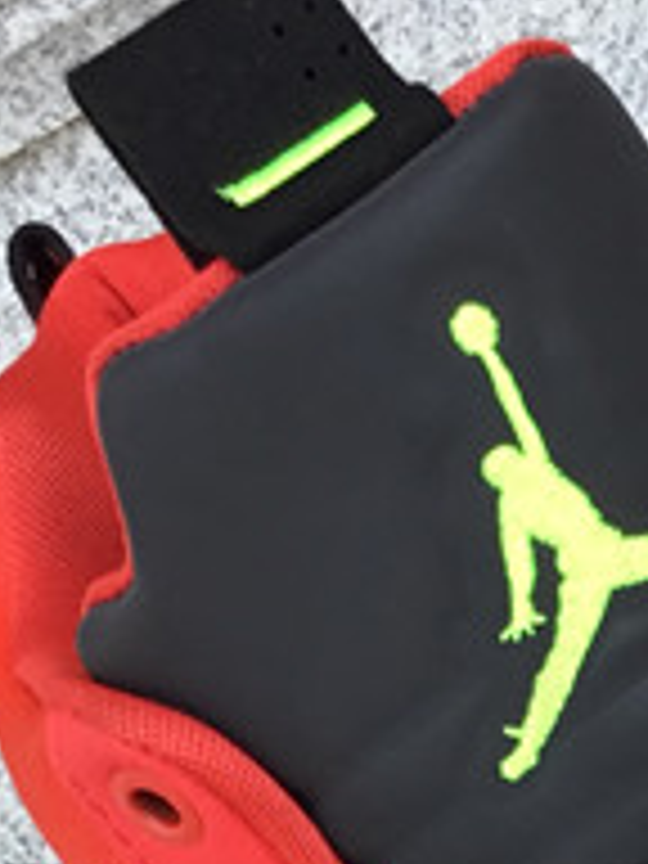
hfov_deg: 10.0
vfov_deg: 12.9
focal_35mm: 145
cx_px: 873
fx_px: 3619
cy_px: 1262
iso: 25
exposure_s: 1/169
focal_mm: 3.3
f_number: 2.4
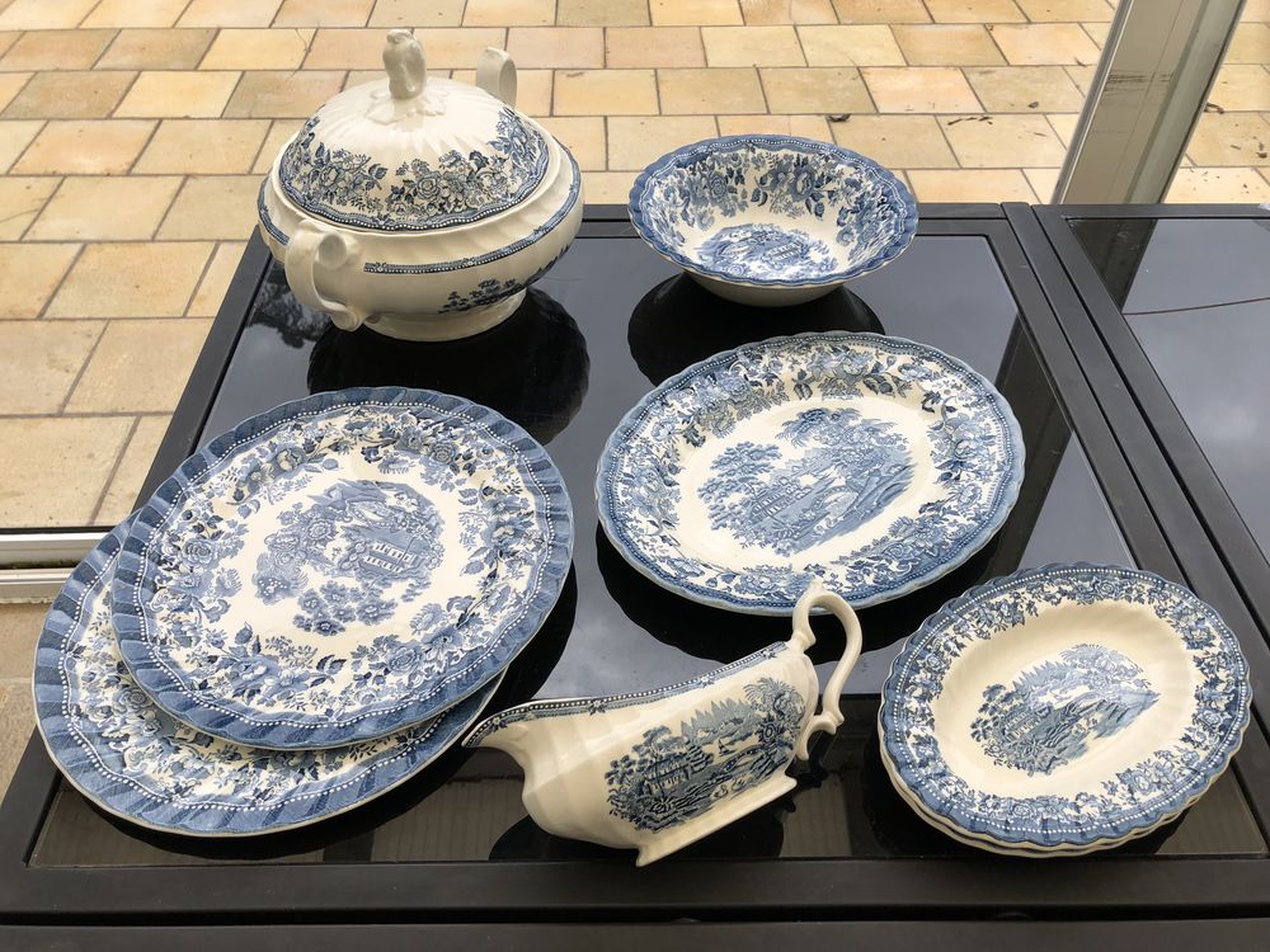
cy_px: 476
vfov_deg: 49.7
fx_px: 1027
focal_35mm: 28
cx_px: 635
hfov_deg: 63.4
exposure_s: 1/333
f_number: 1.8
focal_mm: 3.99
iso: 20
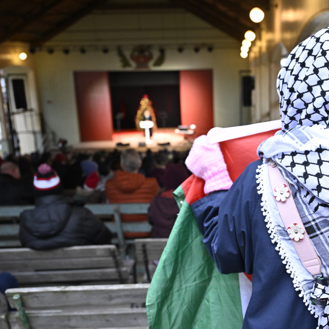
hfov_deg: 42.1
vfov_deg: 43.2
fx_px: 416
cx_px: 239
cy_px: 163
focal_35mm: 39
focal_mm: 29.5
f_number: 3.5
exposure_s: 1/320
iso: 3200
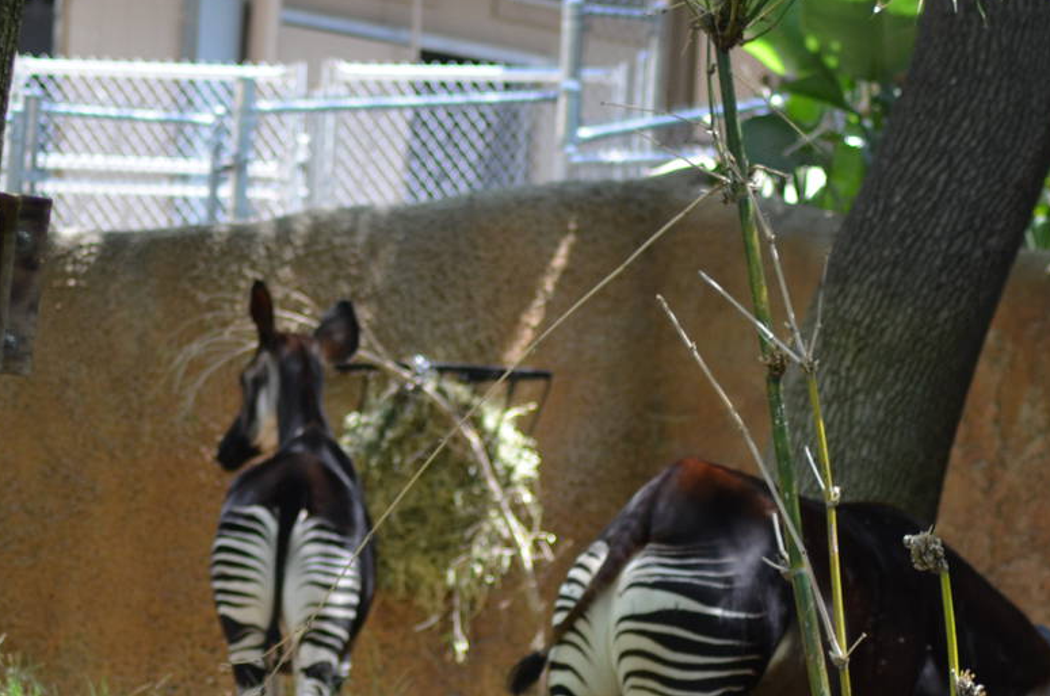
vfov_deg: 3.8
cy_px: 646
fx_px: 10453
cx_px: 459
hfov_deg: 5.8
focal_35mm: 359
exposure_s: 1/250
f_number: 4.2
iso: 450
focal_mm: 116
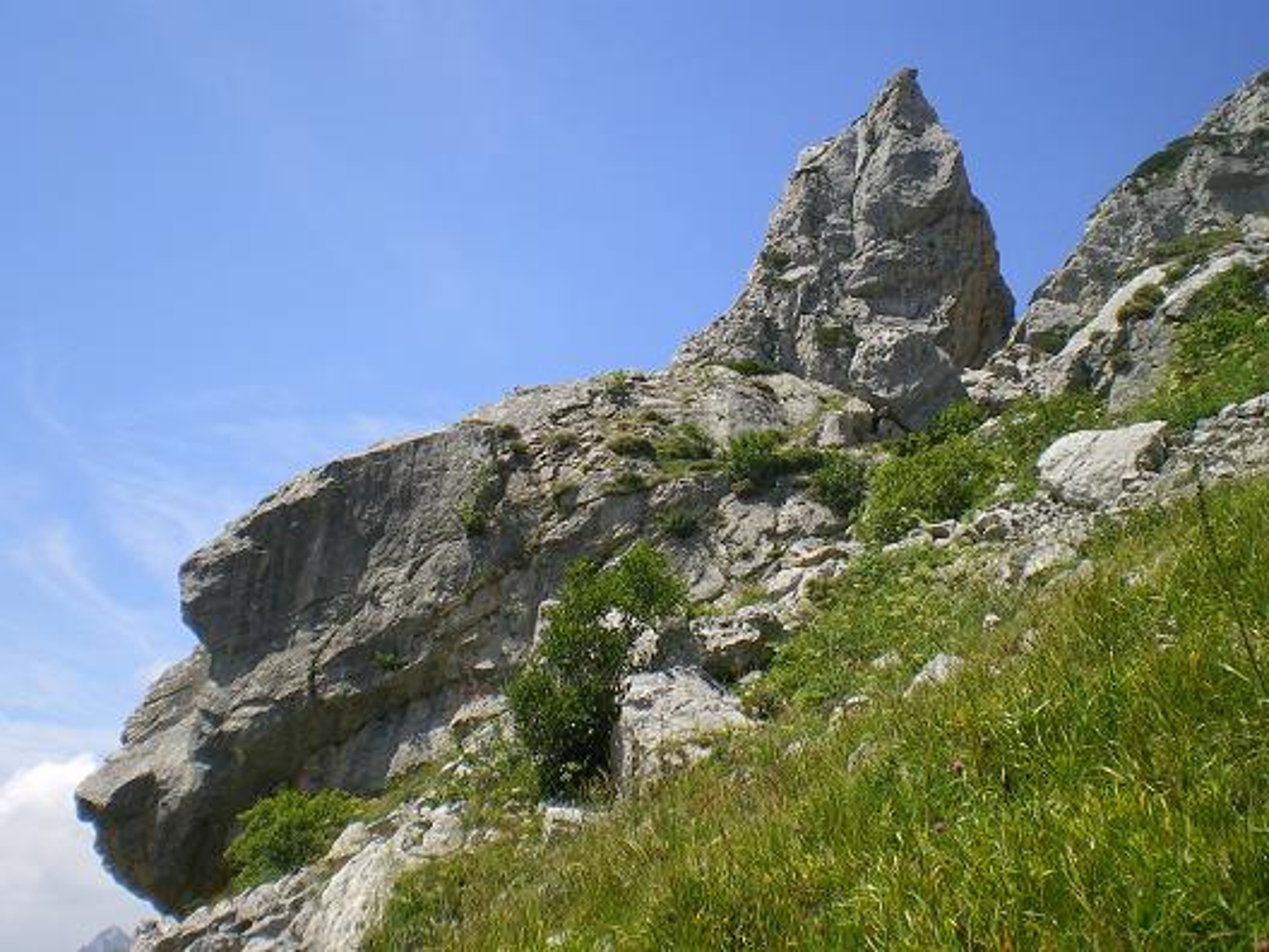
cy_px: 476
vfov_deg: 37.7
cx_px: 634
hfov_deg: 49.0
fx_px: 1393
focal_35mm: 38
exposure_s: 1/320
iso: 64
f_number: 4.6
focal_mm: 6.3
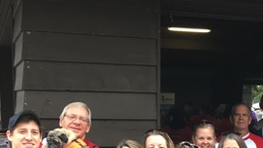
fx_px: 585
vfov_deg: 14.0
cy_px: 171
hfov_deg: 24.6
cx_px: 233
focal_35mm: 84
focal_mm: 4.15
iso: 40
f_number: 2.2
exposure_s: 1/120
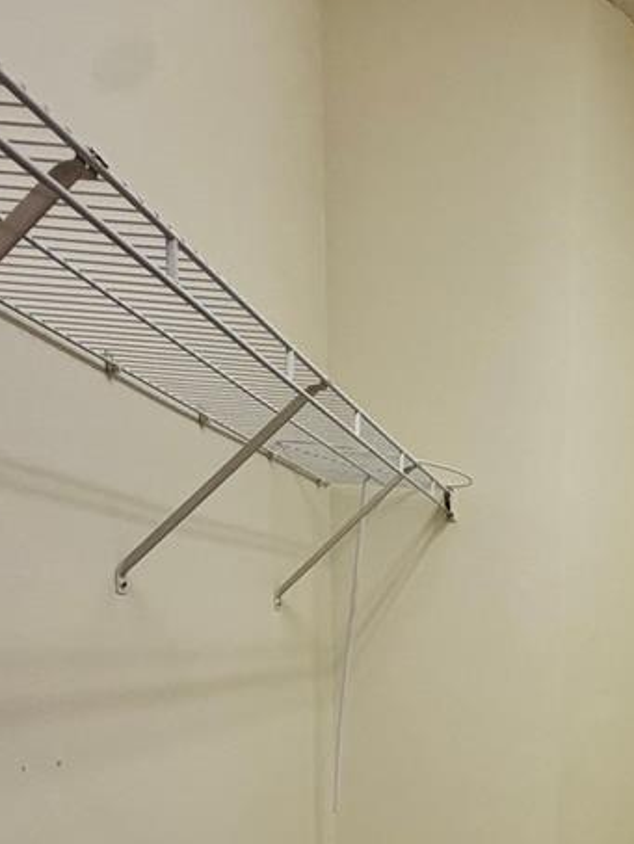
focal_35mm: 37
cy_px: 831
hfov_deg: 35.2
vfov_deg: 43.5
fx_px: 903
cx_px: 628
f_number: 2.2
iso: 160
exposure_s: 1/120
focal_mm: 2.22
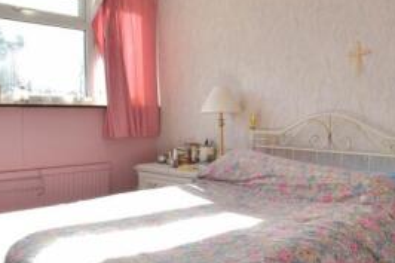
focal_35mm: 37
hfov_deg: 50.7
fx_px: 406
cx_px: 272
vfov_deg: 35.9
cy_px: 117
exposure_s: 1/20
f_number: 8
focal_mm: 10
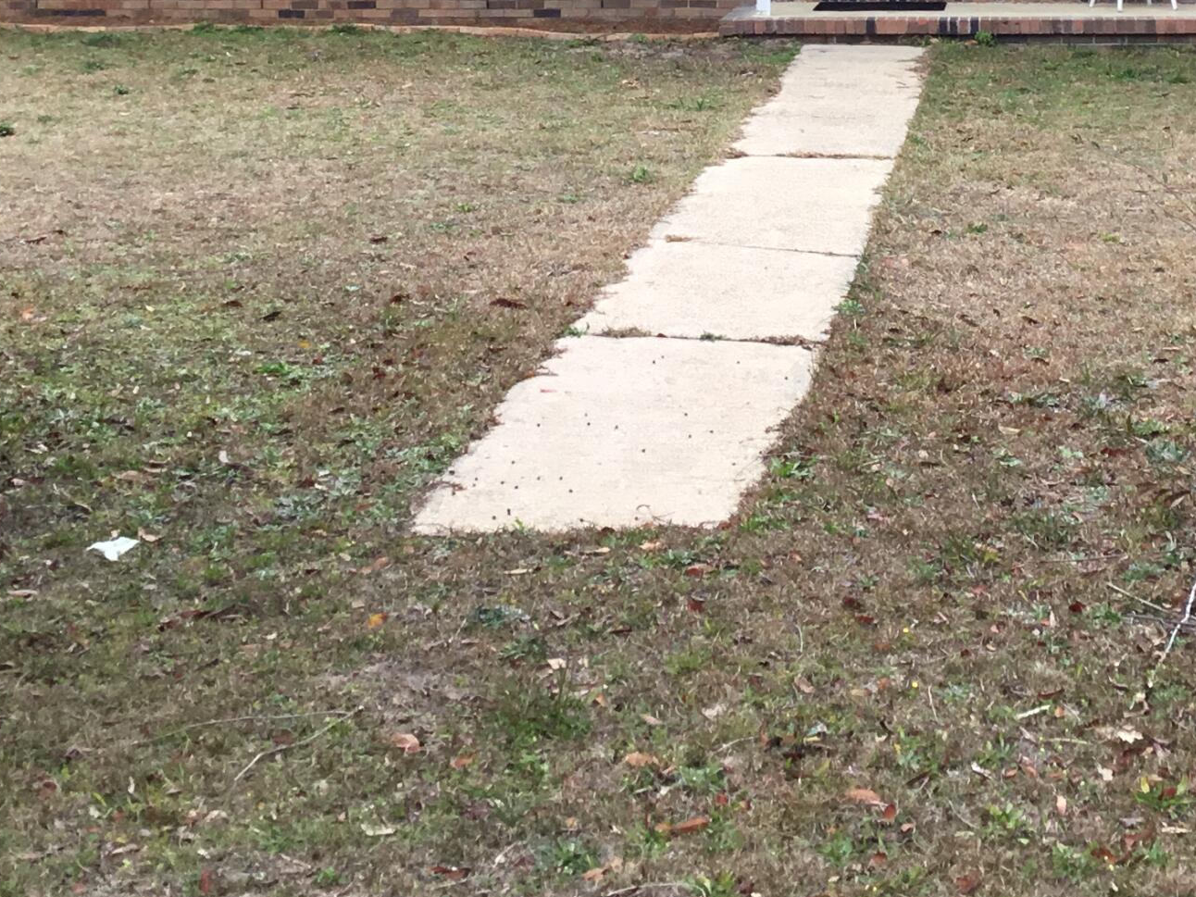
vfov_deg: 19.9
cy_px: 12
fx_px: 2488
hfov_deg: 26.8
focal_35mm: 72
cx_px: 856
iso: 25
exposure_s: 1/367
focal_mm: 3.3
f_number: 2.4
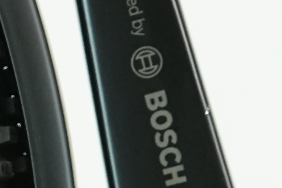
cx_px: -157
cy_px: 446
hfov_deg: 7.2
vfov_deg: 4.8
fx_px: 2194
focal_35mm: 280
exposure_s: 1/200
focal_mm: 37
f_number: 5
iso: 1600
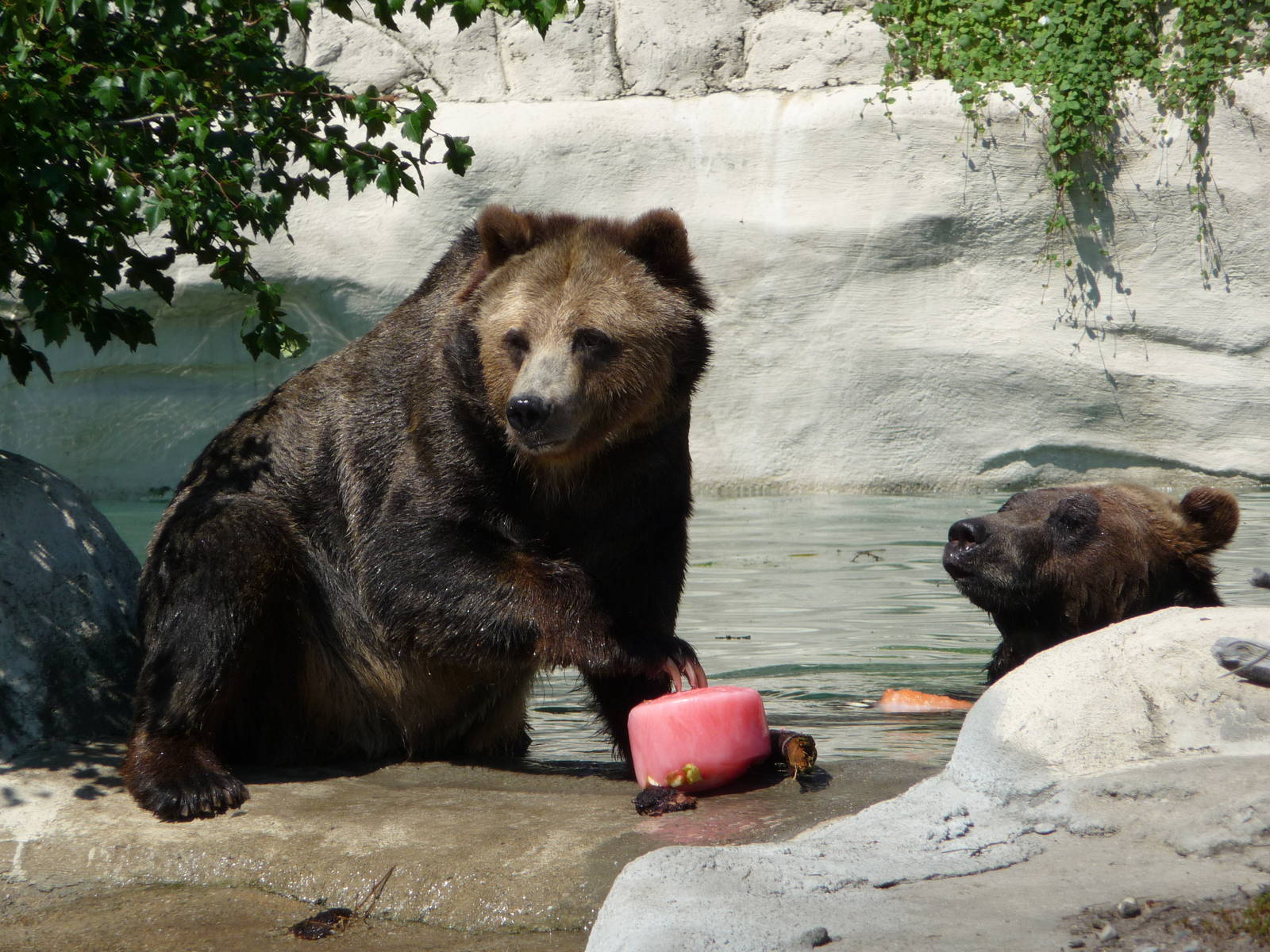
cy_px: 476
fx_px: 9686
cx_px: 635
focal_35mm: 264
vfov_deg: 5.6
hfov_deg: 7.5
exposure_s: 1/640
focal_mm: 45.4
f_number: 4.9
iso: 100
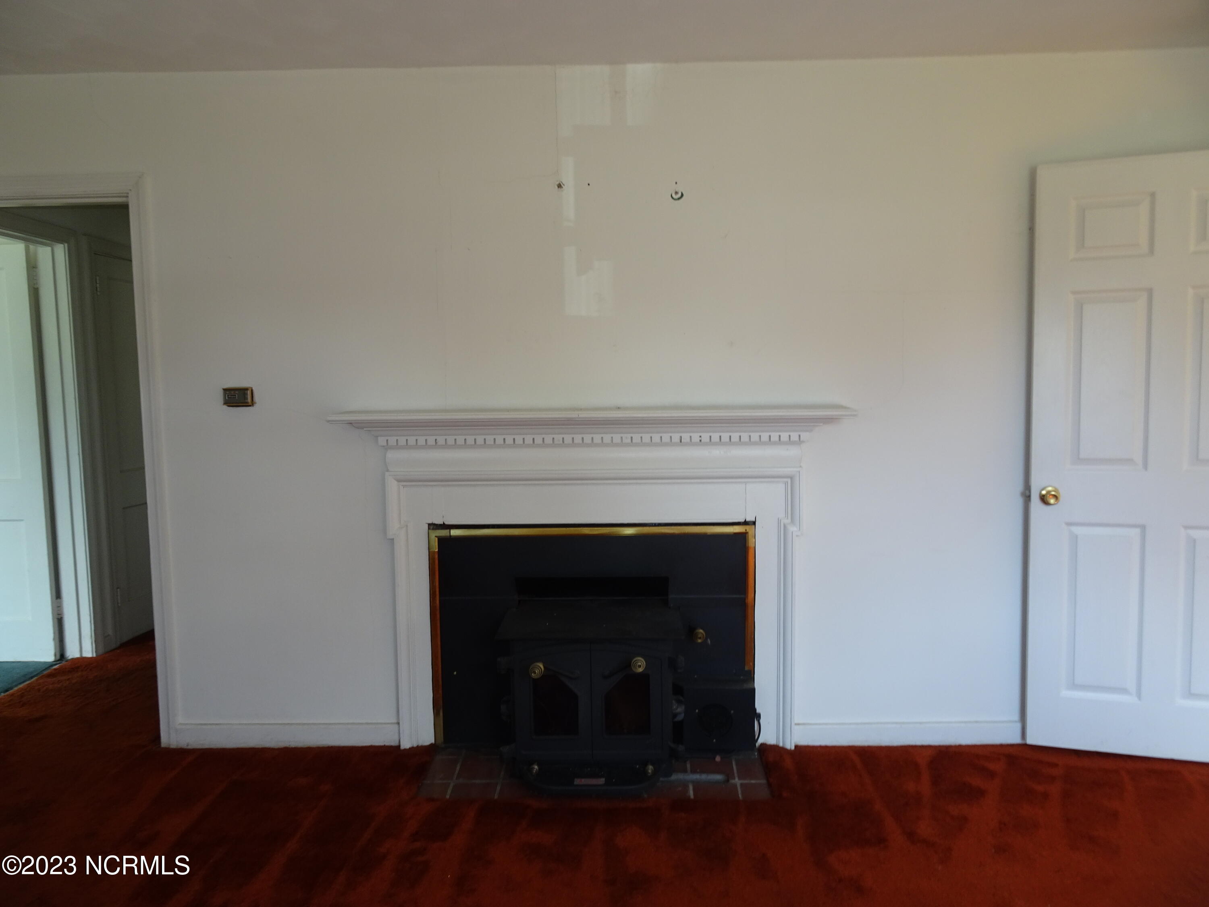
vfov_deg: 56.8
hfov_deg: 71.6
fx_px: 838
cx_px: 604
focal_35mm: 24
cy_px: 454
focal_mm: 4.1
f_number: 3.5
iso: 80
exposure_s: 1/30
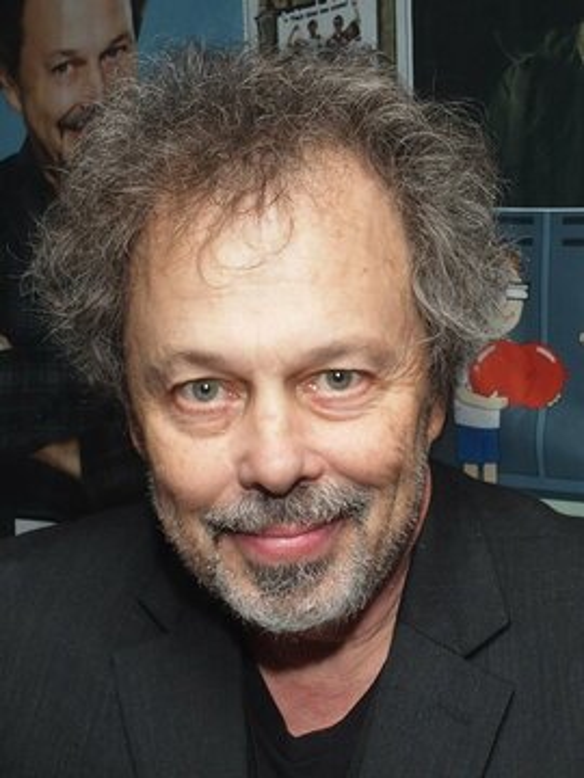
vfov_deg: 35.5
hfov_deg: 27.0
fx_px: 1215
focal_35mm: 54
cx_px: 292
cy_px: 389
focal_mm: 11.4
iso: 200
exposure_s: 1/125
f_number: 4.5
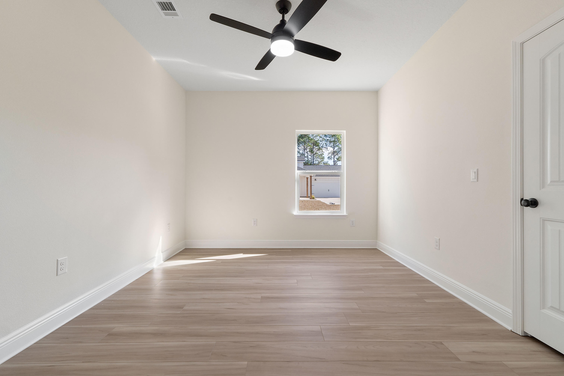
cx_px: 282
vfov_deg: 77.3
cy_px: 188
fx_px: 235
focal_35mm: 15
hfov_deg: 100.4
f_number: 8
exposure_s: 1/10
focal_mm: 10
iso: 250
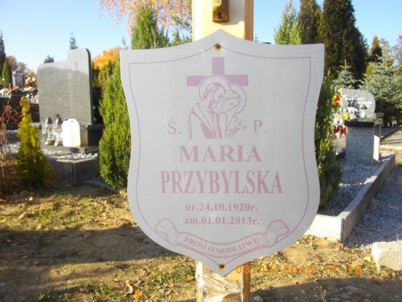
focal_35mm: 32
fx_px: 372
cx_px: 201
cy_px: 151
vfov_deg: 44.2
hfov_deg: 56.8
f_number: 5.5
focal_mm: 5.7
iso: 100
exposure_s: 1/160
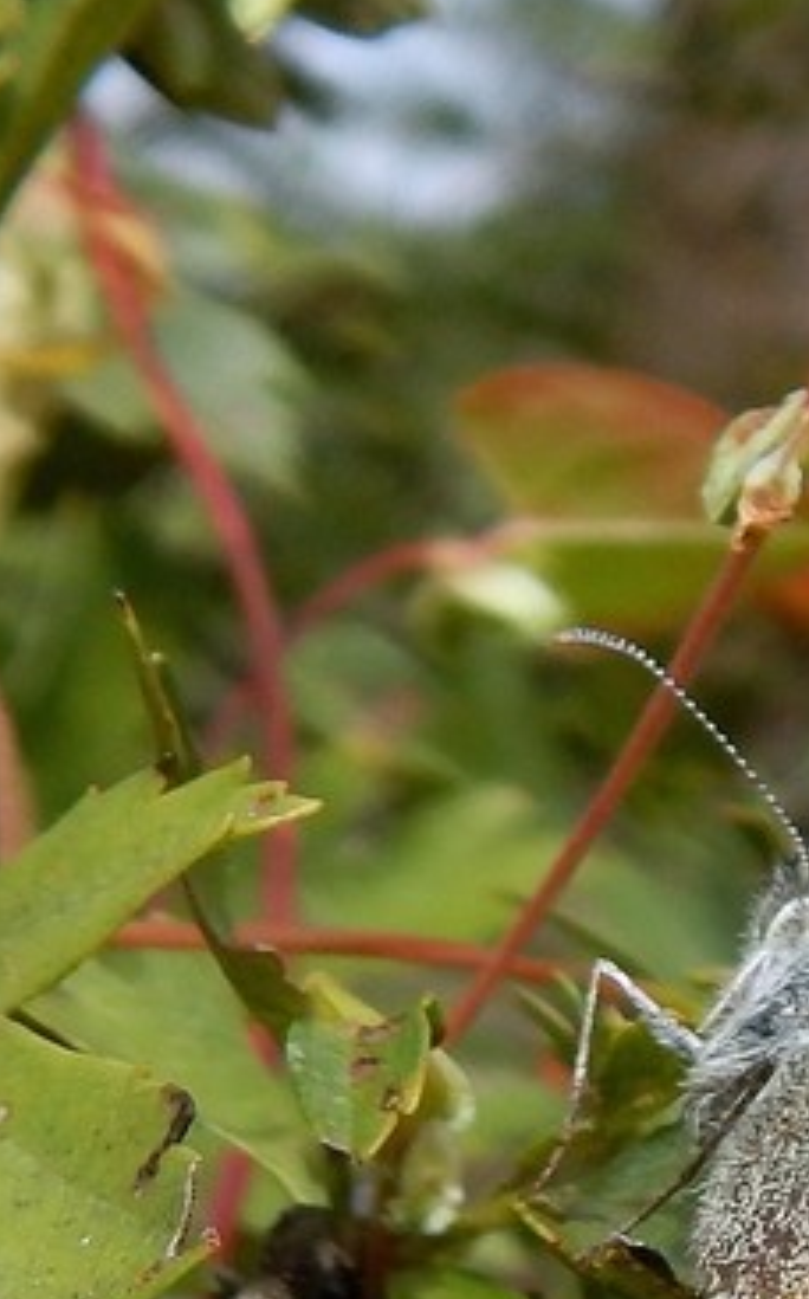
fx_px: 2051
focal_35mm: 58
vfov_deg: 34.8
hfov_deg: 22.1
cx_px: 589
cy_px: 880
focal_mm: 4.5
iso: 125
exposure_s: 1/1000
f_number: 3.1
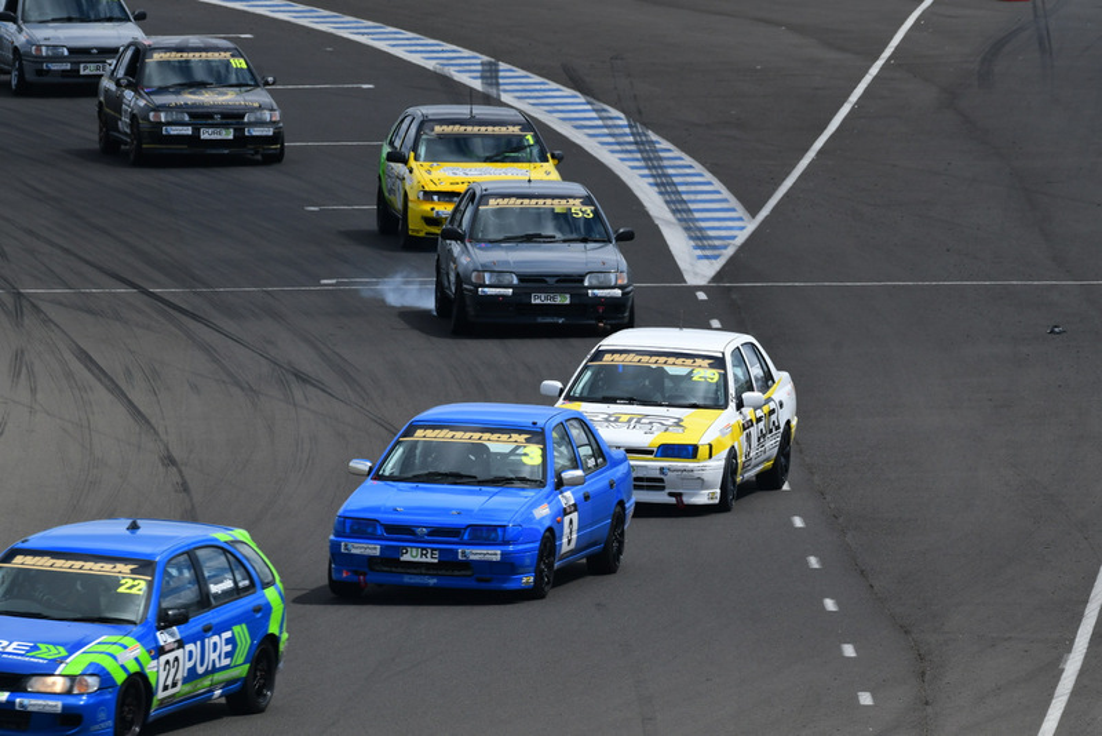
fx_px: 15616
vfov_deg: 2.7
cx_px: 551
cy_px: 368
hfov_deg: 4.0
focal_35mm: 510
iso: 250
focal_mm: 340
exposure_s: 1/640
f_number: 10
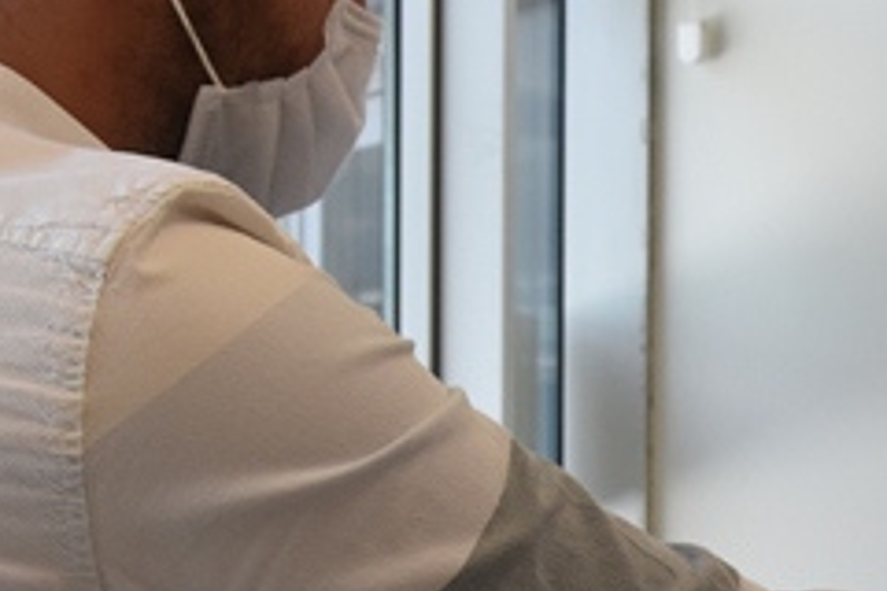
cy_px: 763
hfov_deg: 15.8
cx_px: 843
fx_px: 3154
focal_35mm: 128
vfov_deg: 10.5
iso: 800
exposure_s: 1/160
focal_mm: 20
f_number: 6.3
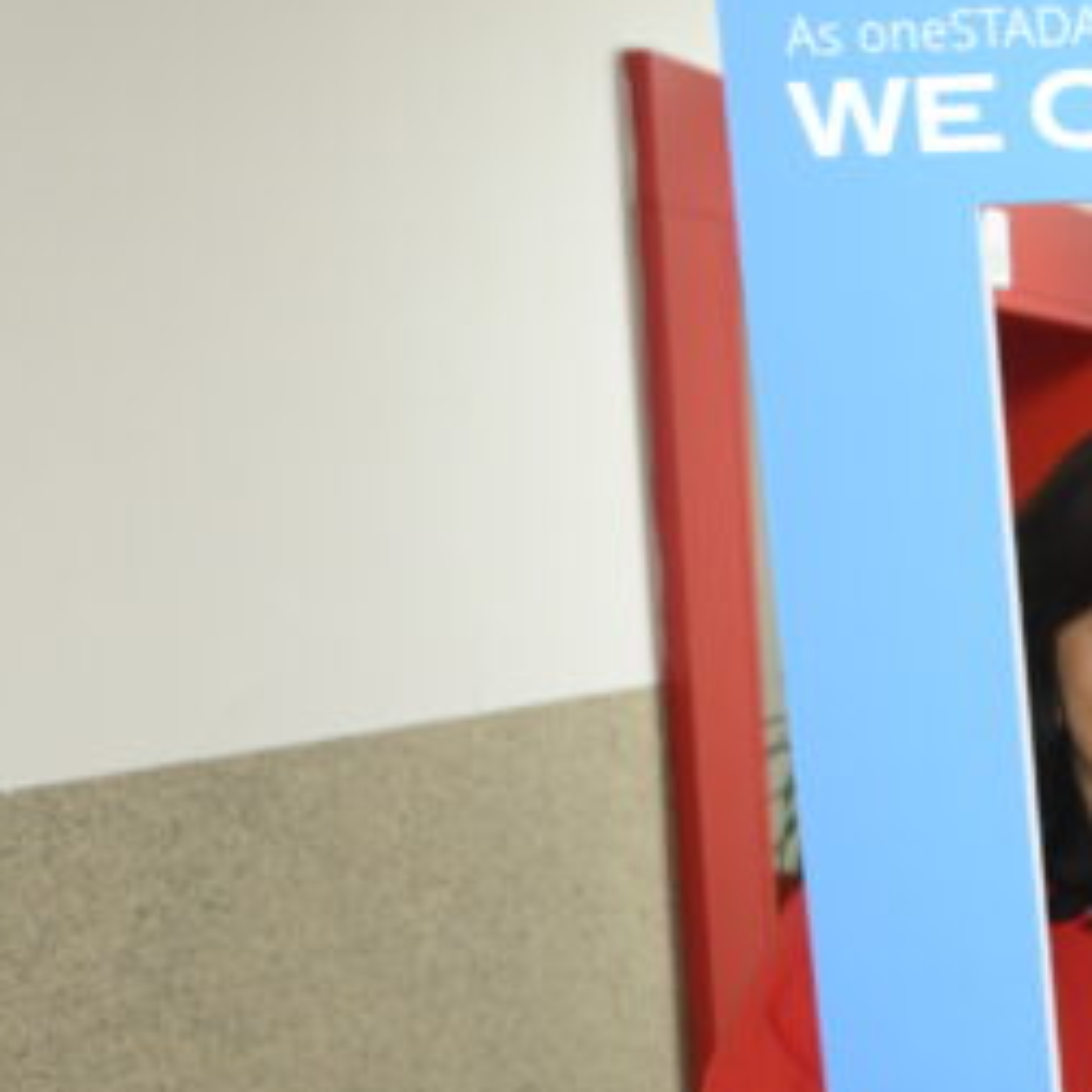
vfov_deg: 24.2
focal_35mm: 69
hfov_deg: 20.2
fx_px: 2463
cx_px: 1790
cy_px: 1003
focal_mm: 20
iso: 1600
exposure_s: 1/125
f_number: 4
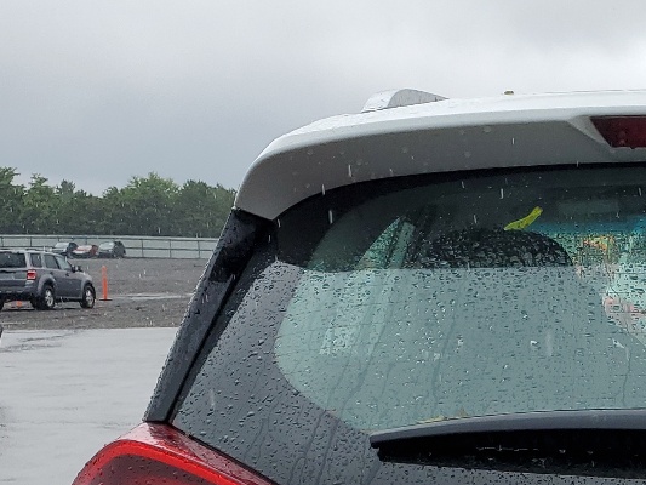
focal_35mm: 78
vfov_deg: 17.5
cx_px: 708
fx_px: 1456
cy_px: 668
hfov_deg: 23.5
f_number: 1.5
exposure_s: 1/769
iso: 50
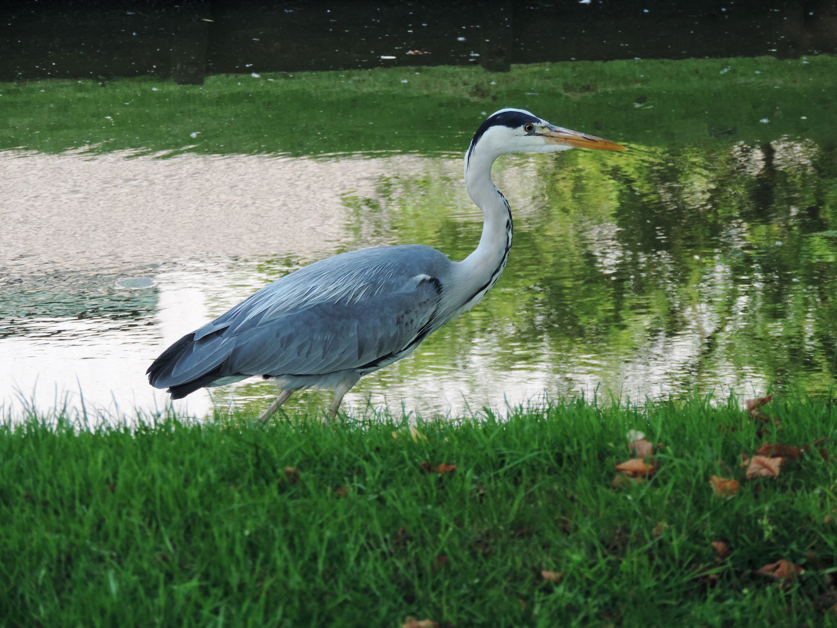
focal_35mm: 275
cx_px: 418
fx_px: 6649
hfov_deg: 7.2
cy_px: 314
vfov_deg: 5.4
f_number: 4.7
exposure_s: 1/200
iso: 180
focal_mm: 49
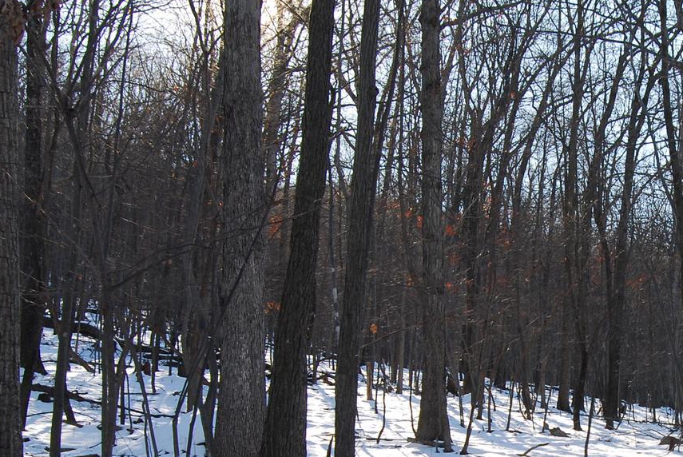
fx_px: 1500
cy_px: 434
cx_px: 632
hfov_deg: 24.8
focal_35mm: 79
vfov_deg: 17.0
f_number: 9
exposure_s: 1/125
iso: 200
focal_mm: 22
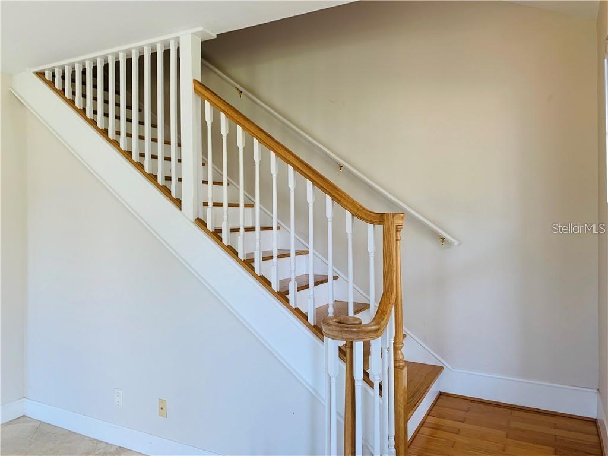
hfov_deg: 67.3
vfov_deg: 53.1
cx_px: 304
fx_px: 457
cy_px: 228
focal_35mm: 26
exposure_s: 1/120
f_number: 1.8
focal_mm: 4.25
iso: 64
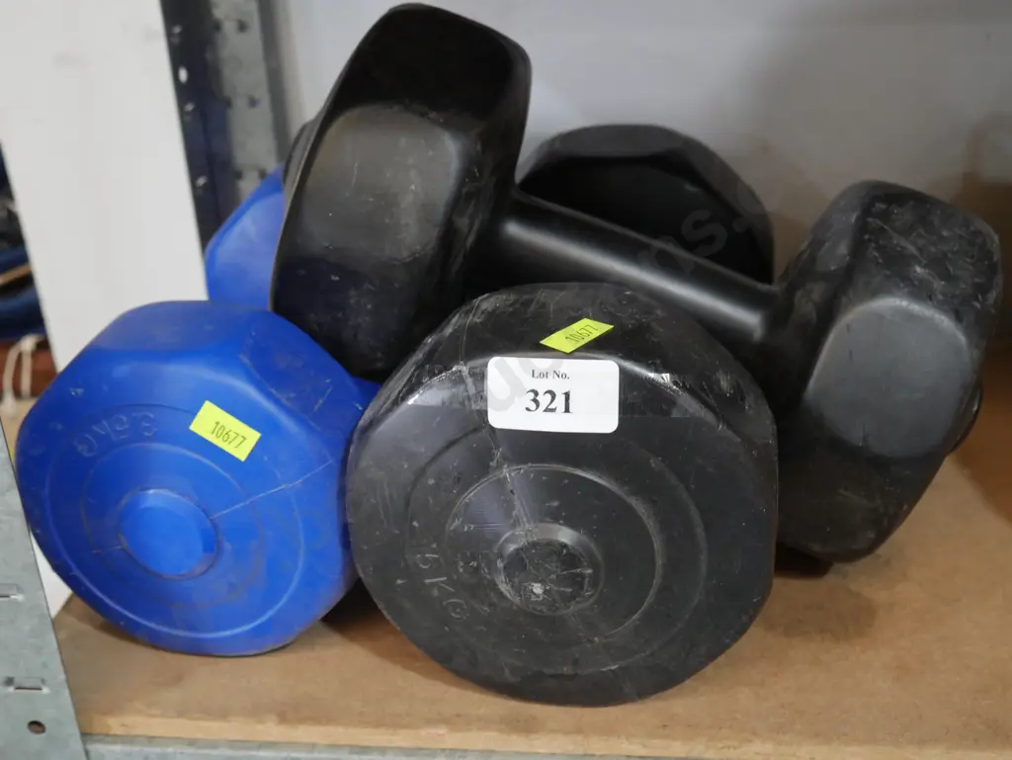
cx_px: 506
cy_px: 380
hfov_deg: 41.2
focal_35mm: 46
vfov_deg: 31.5
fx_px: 1345
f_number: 5.1
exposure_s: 1/60
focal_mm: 23
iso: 1600
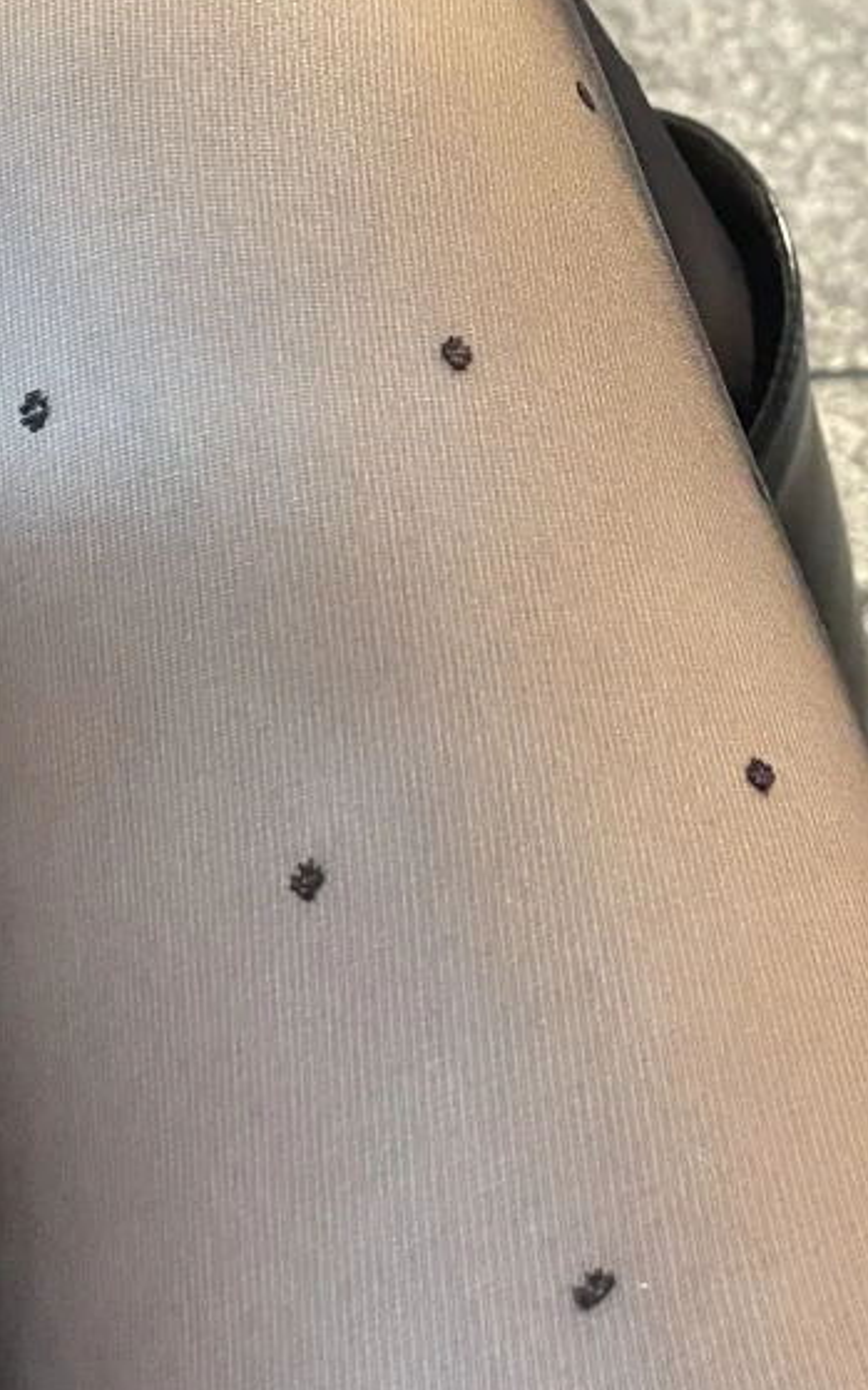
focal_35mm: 71
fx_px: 2689
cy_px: 326
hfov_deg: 18.3
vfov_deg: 28.5
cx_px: 502
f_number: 1.6
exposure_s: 1/25
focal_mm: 4.2
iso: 640
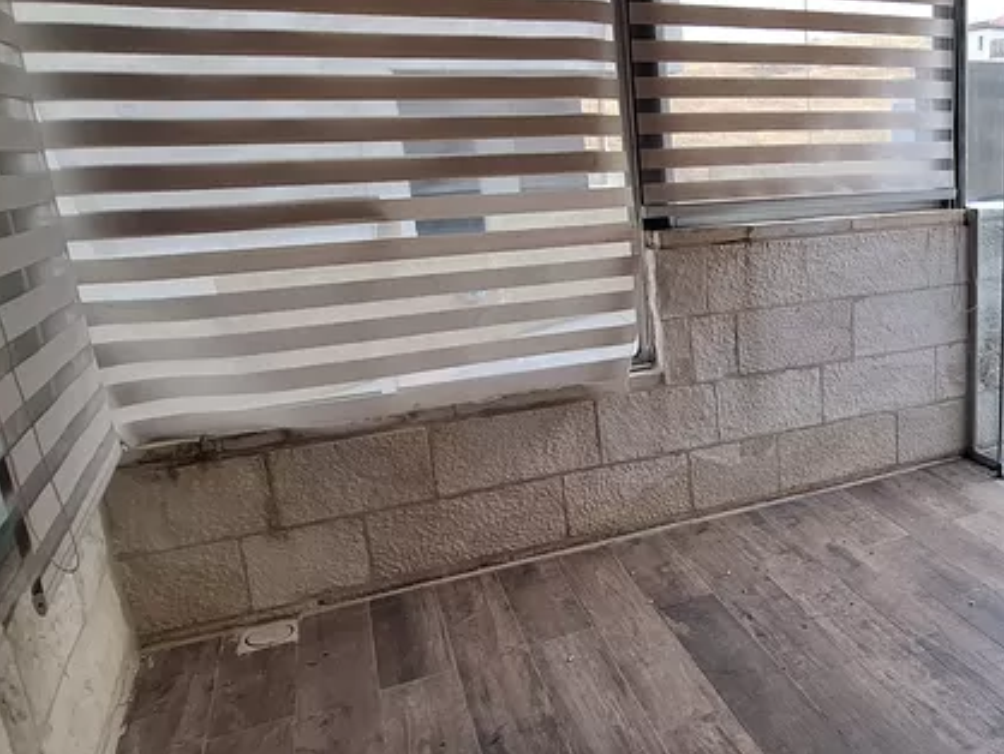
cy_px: 367
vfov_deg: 48.3
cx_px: 859
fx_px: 842
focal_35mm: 29
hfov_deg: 55.4
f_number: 2.2
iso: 40
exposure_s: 1/100
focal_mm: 1.74
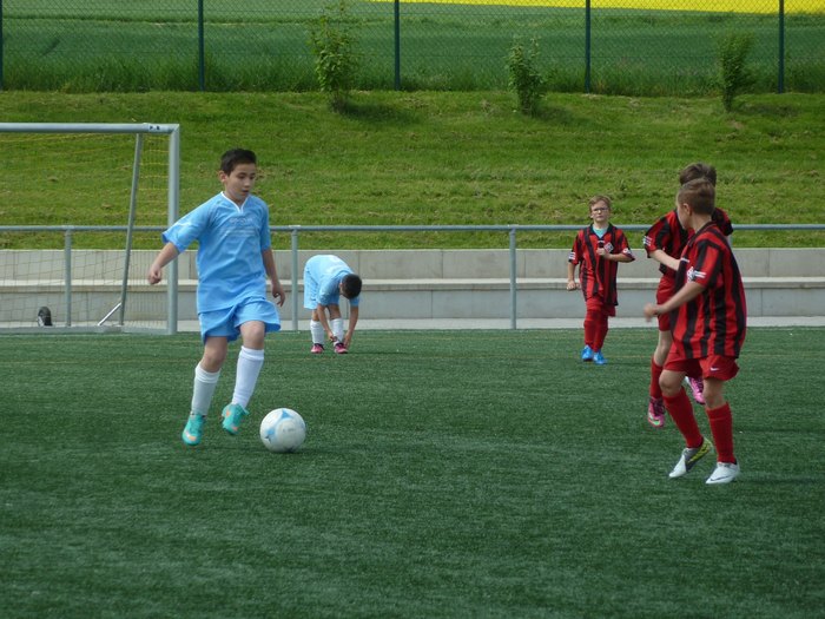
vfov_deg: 5.0
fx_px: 7150
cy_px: 310
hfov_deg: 6.6
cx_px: 412
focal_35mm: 300
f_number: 4.9
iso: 80
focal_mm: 49.2
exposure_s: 1/250
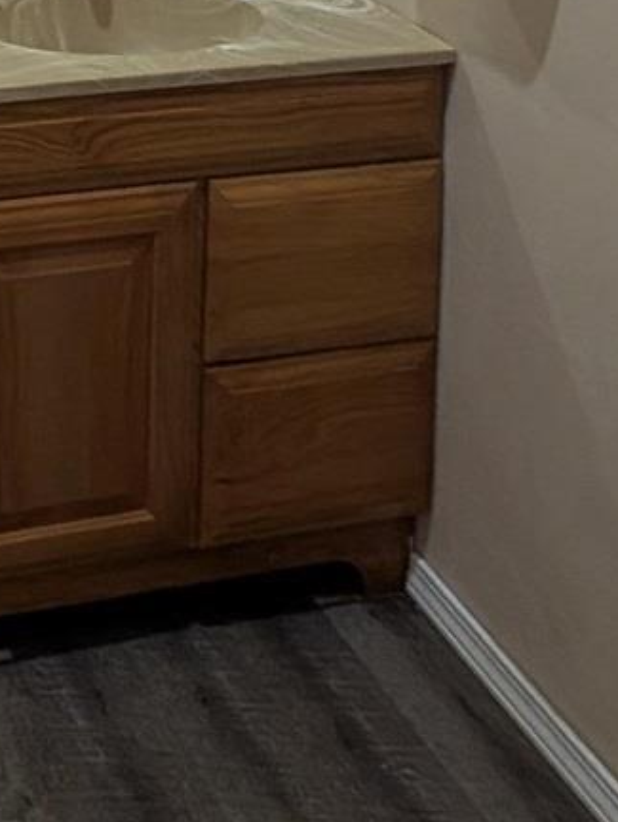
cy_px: -362
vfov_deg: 24.5
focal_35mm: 64
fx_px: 1520
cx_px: -84
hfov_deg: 21.6
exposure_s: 1/40
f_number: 1.95
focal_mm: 2.23
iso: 260
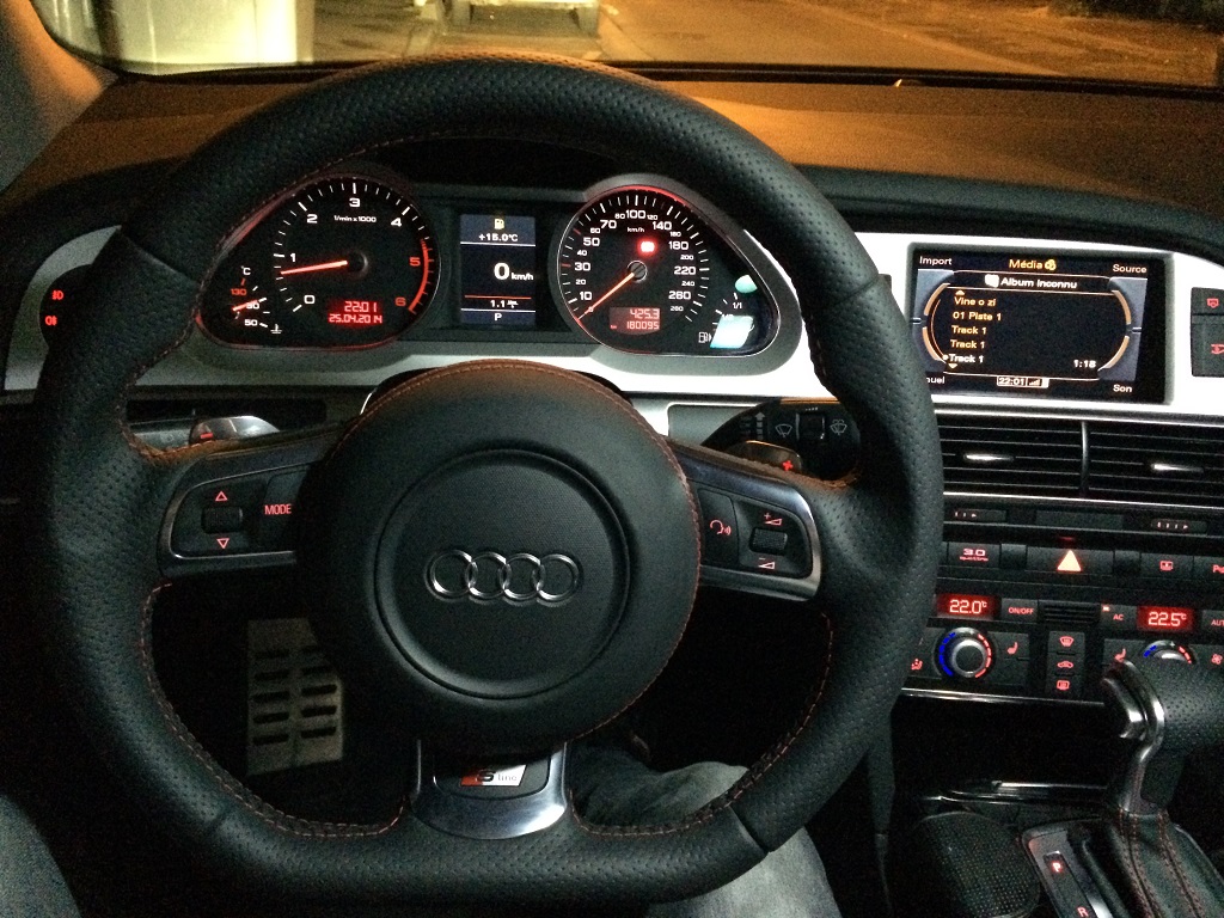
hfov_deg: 60.0
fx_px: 1061
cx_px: 612
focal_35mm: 30
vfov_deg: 46.8
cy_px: 459
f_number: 2.2
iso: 1000
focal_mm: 4.12
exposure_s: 1/15
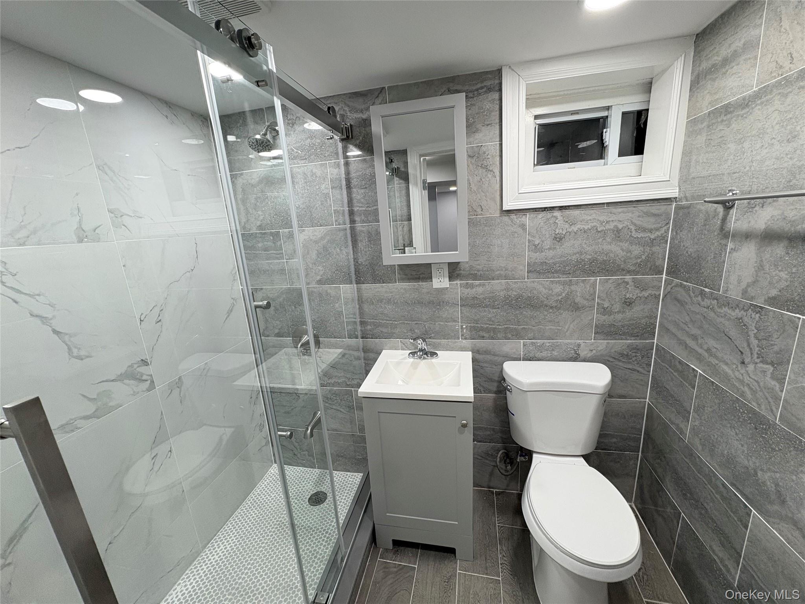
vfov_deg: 85.7
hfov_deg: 102.1
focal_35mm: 14
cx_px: 402
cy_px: 302
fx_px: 326
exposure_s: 1/120
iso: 200
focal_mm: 2.22
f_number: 2.2
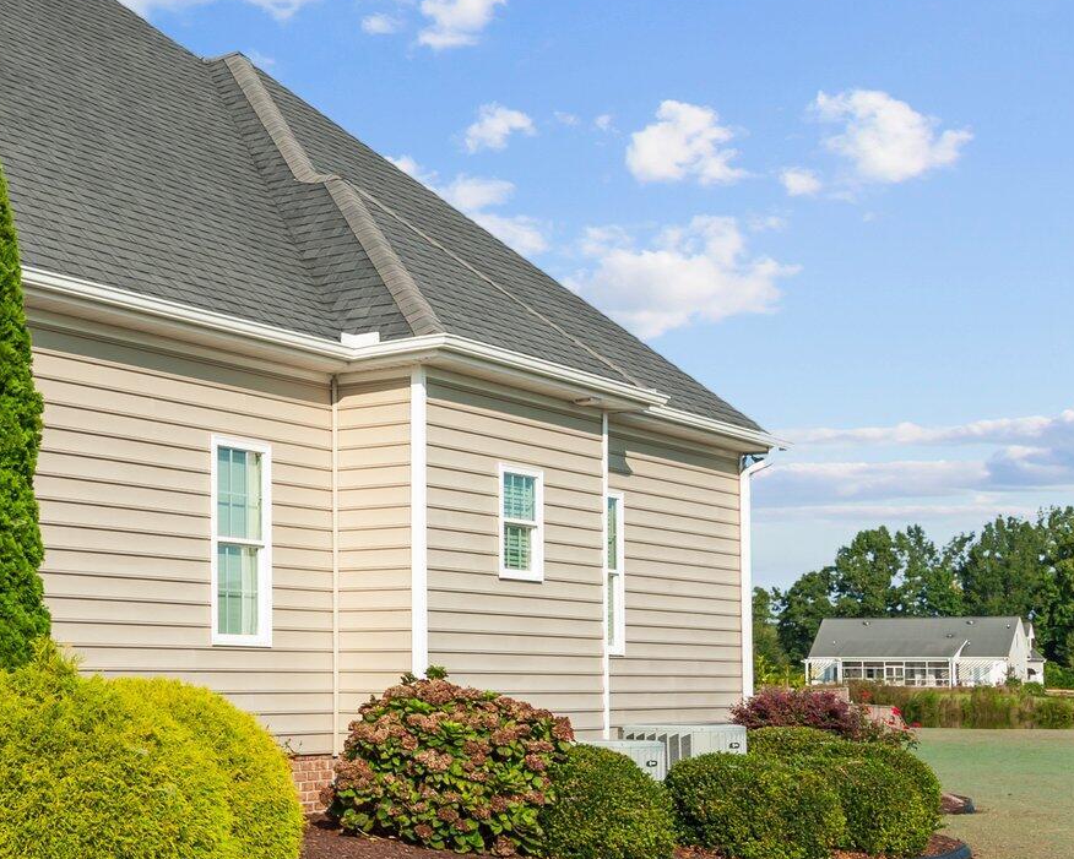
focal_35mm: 57
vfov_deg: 26.6
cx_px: -137
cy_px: 306
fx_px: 1812
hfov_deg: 29.4
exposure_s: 1/400
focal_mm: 26
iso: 400
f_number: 10
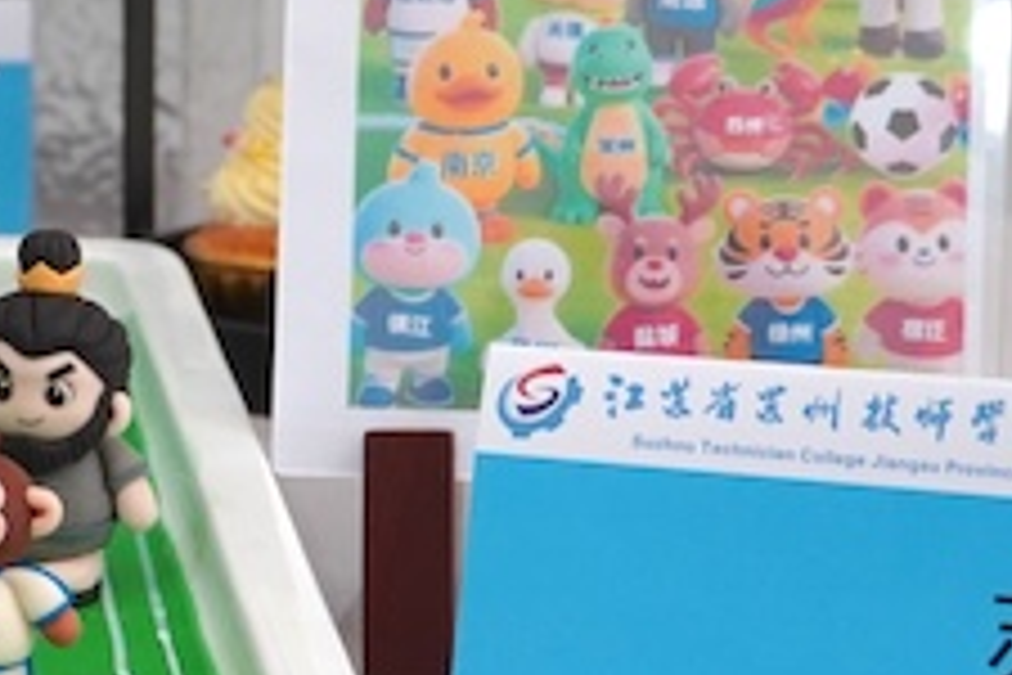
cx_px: -67
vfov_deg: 8.6
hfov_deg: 12.6
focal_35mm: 160
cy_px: 524
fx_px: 4497
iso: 320
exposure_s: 1/50
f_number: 4.5
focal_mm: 30
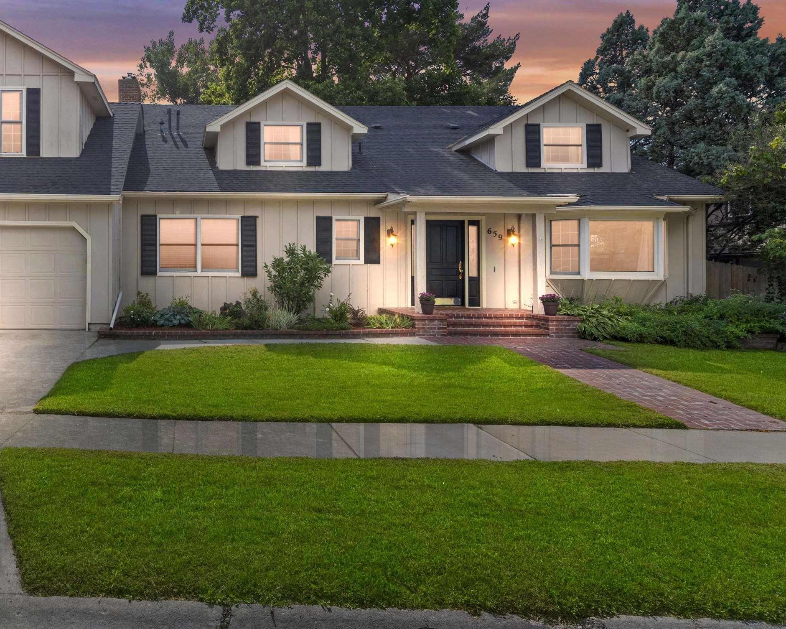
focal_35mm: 23
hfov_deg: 66.9
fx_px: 535
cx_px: 176
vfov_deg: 60.5
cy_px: 261
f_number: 11
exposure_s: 1/320
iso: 320
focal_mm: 15
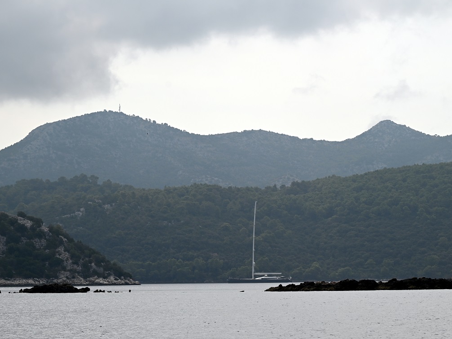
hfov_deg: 14.2
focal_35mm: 139
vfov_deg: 10.7
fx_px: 1815
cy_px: 163
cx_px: 256
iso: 100
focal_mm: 112
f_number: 8
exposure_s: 1/1000
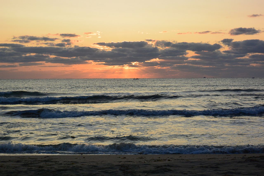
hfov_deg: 25.1
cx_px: 132
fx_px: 594
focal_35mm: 81
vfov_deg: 16.9
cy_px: 88
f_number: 5.6
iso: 160
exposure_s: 1/400
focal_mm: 30
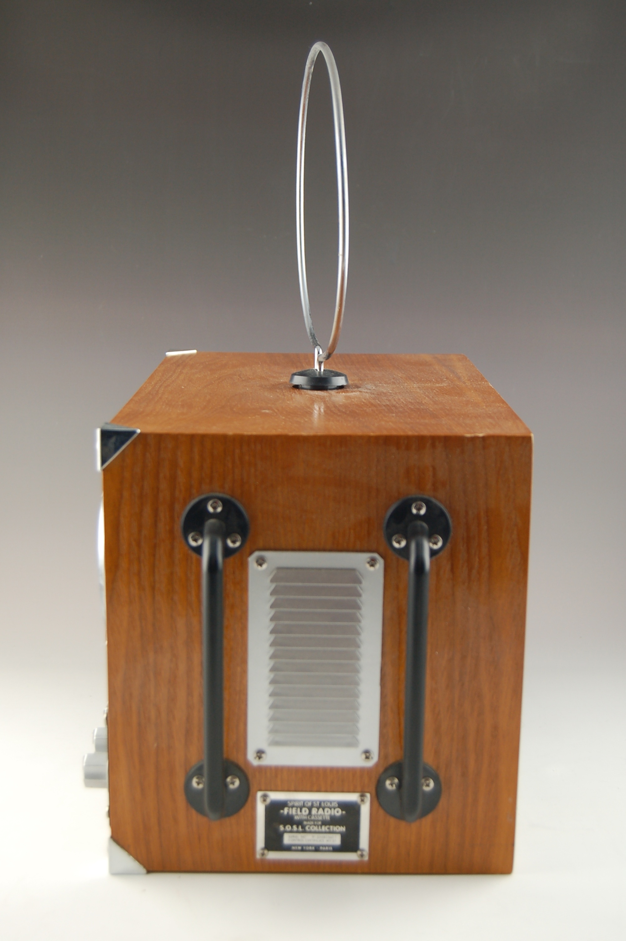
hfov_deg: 26.4
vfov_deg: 38.9
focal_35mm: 51
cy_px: 470
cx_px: 313
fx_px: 1333
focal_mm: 34
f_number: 4.5
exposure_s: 1/60
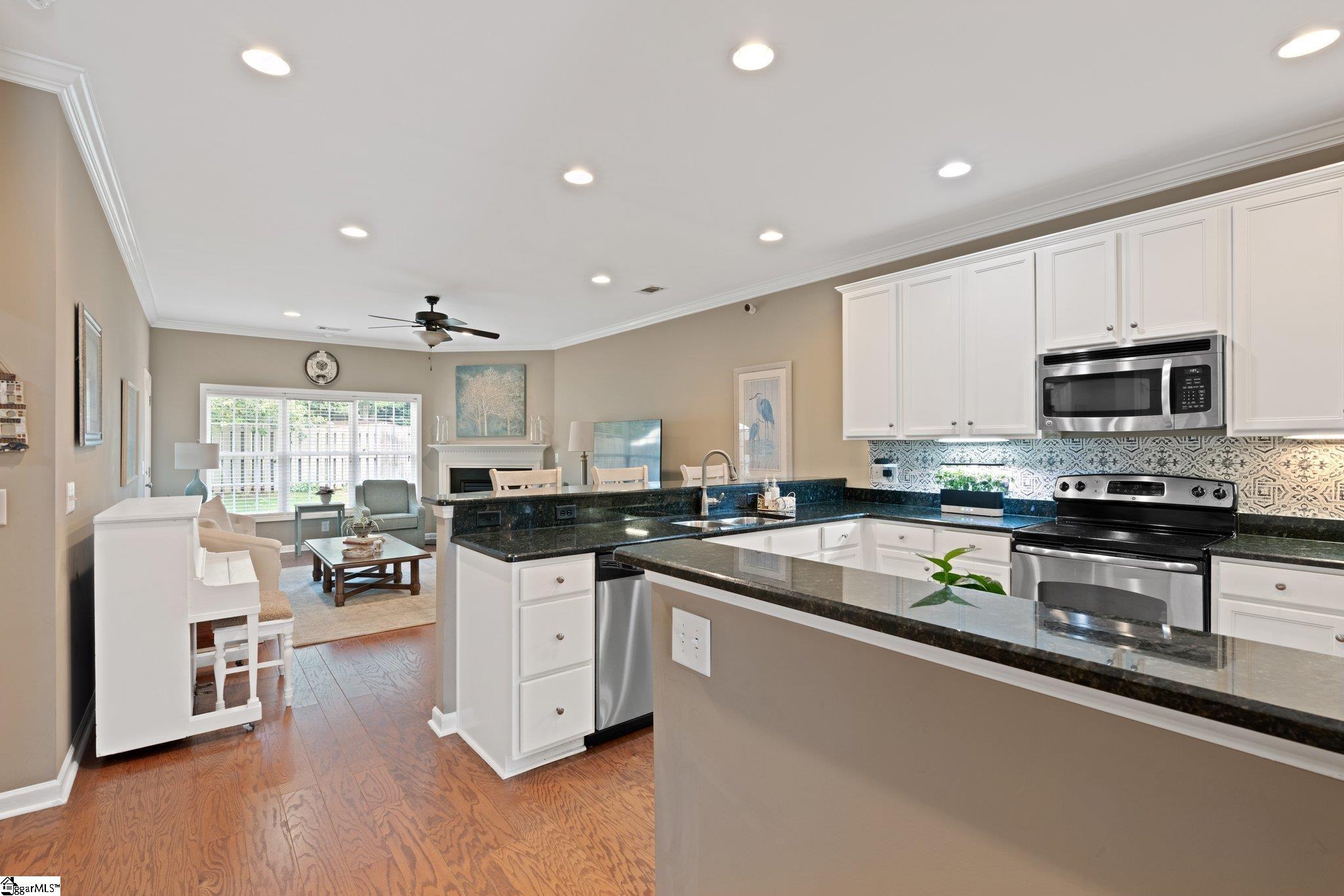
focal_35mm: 16
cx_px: 672
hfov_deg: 96.7
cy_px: 448
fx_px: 597
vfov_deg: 73.7
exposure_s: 1.6
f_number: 9
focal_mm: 16
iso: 200
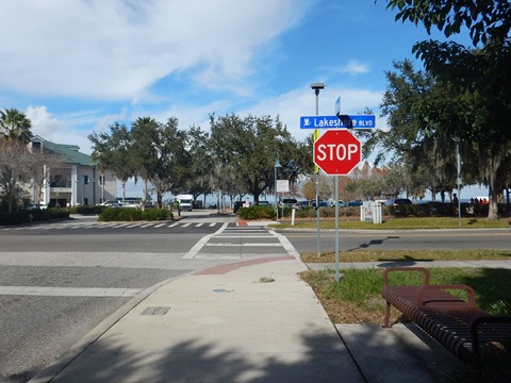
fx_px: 354
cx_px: 256
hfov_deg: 71.6
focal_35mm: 24
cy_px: 192
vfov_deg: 56.8
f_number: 4.1
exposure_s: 1/1250
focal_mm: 4.3
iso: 125
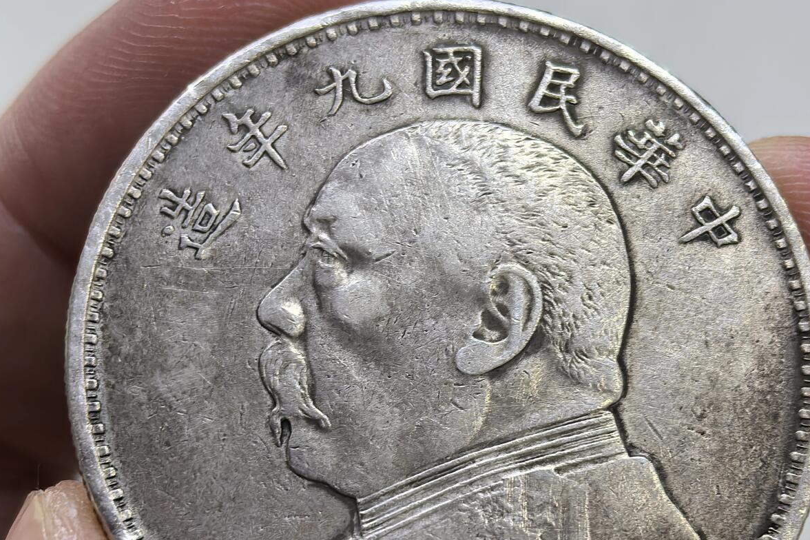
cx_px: 439
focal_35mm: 86
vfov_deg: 15.8
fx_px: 1935
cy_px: 394
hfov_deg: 23.6
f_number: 2
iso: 320
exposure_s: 1/33.3
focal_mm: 6.98
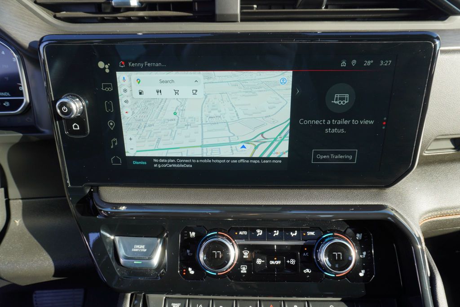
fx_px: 307
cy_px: 154
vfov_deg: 53.2
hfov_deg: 73.7
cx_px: 230
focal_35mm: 24
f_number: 4.5
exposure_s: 1/80
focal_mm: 16
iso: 100
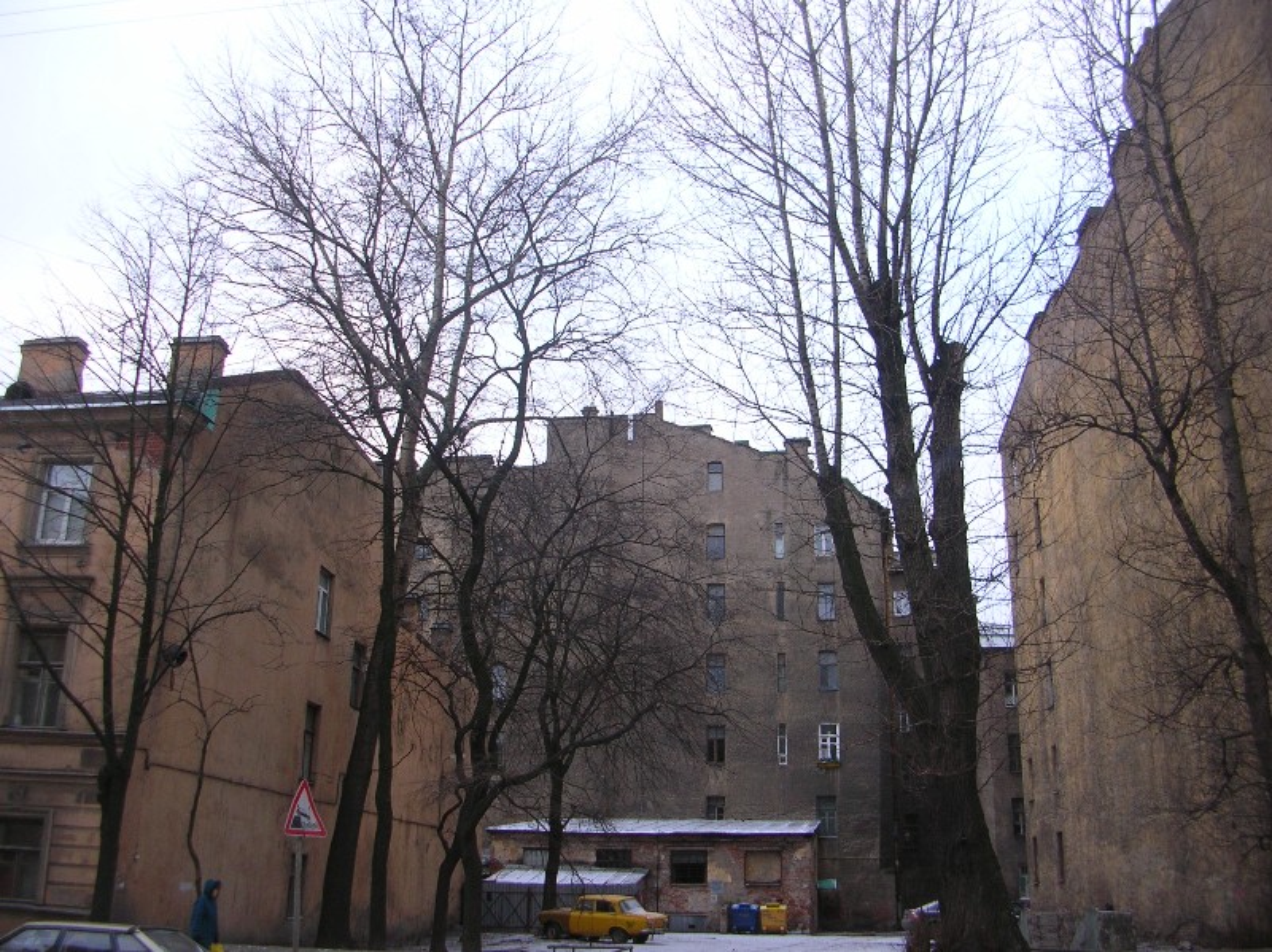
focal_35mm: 35
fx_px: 1285
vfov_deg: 40.7
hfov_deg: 52.7
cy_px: 476
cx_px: 636
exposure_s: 1/54.8
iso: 50
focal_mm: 5.8
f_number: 2.8
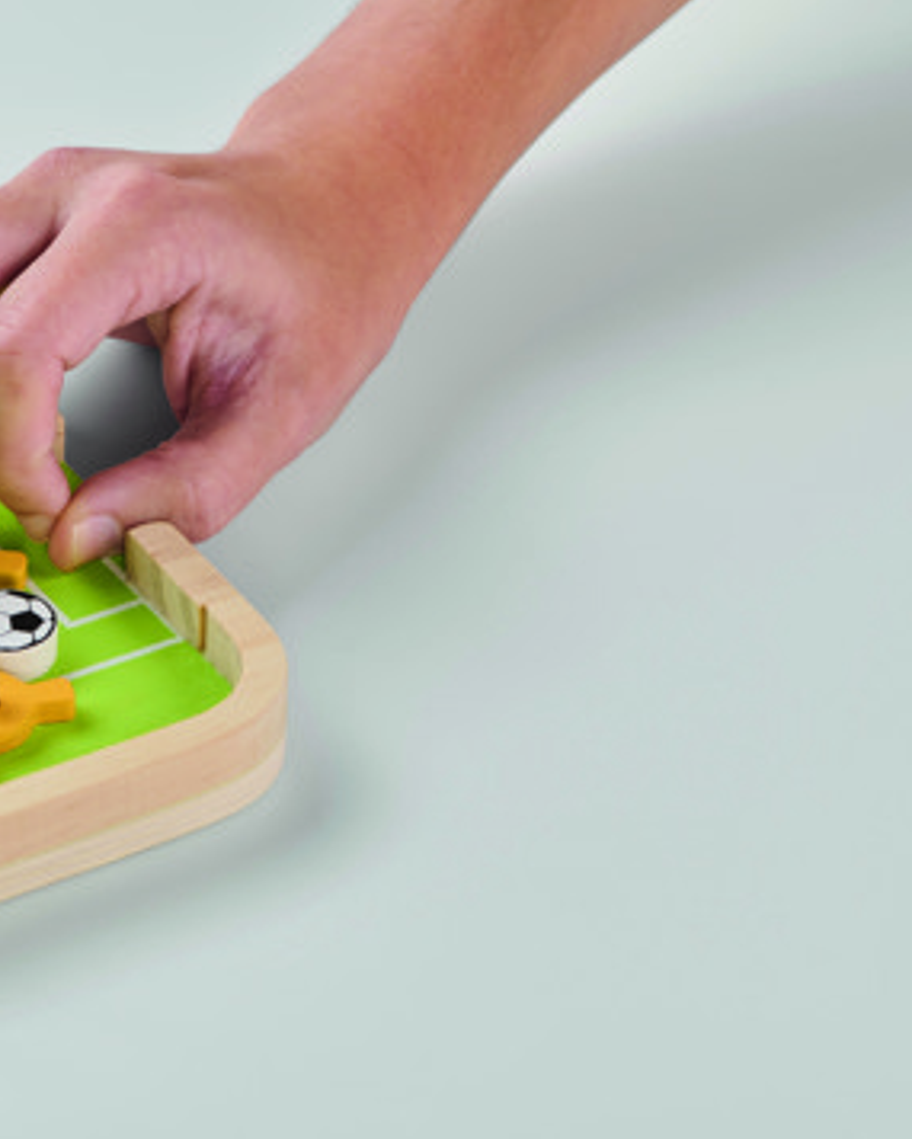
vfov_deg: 11.6
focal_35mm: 166
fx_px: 5598
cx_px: -16
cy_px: 509
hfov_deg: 9.2
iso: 80
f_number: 14
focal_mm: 105
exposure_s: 1/125
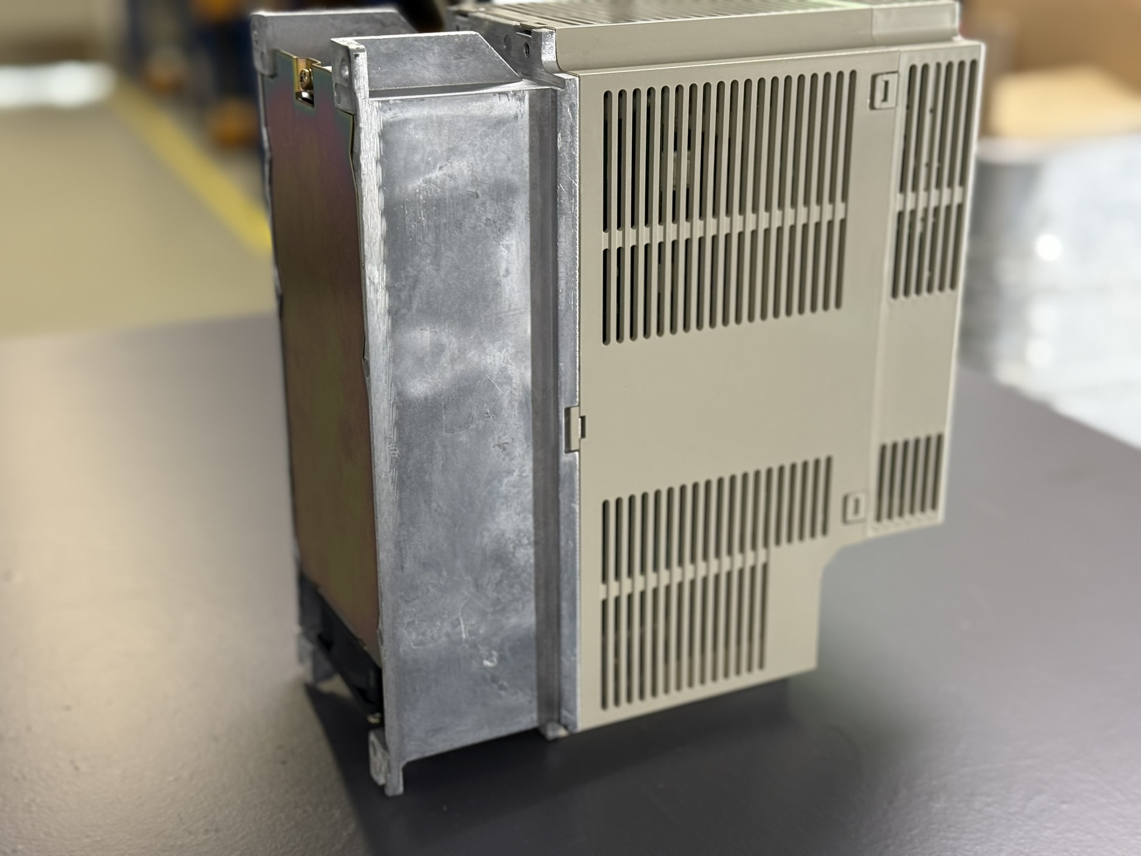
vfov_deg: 30.3
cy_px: 428
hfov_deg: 39.7
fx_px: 1582
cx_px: 570
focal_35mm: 48
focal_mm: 6.76
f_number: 1.78
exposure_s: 1/50
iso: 160
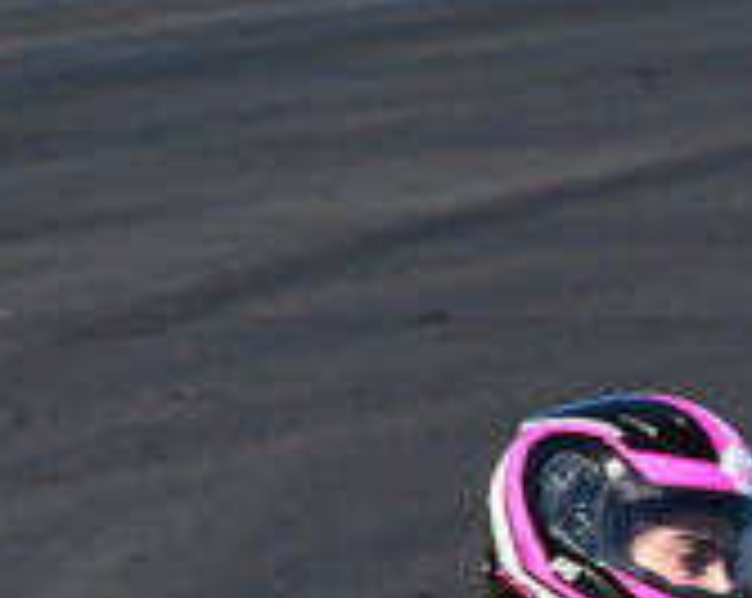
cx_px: 887
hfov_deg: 0.6
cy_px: 719
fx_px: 67607
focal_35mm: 3043
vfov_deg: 0.5
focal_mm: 450
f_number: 11
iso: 500
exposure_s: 1/640
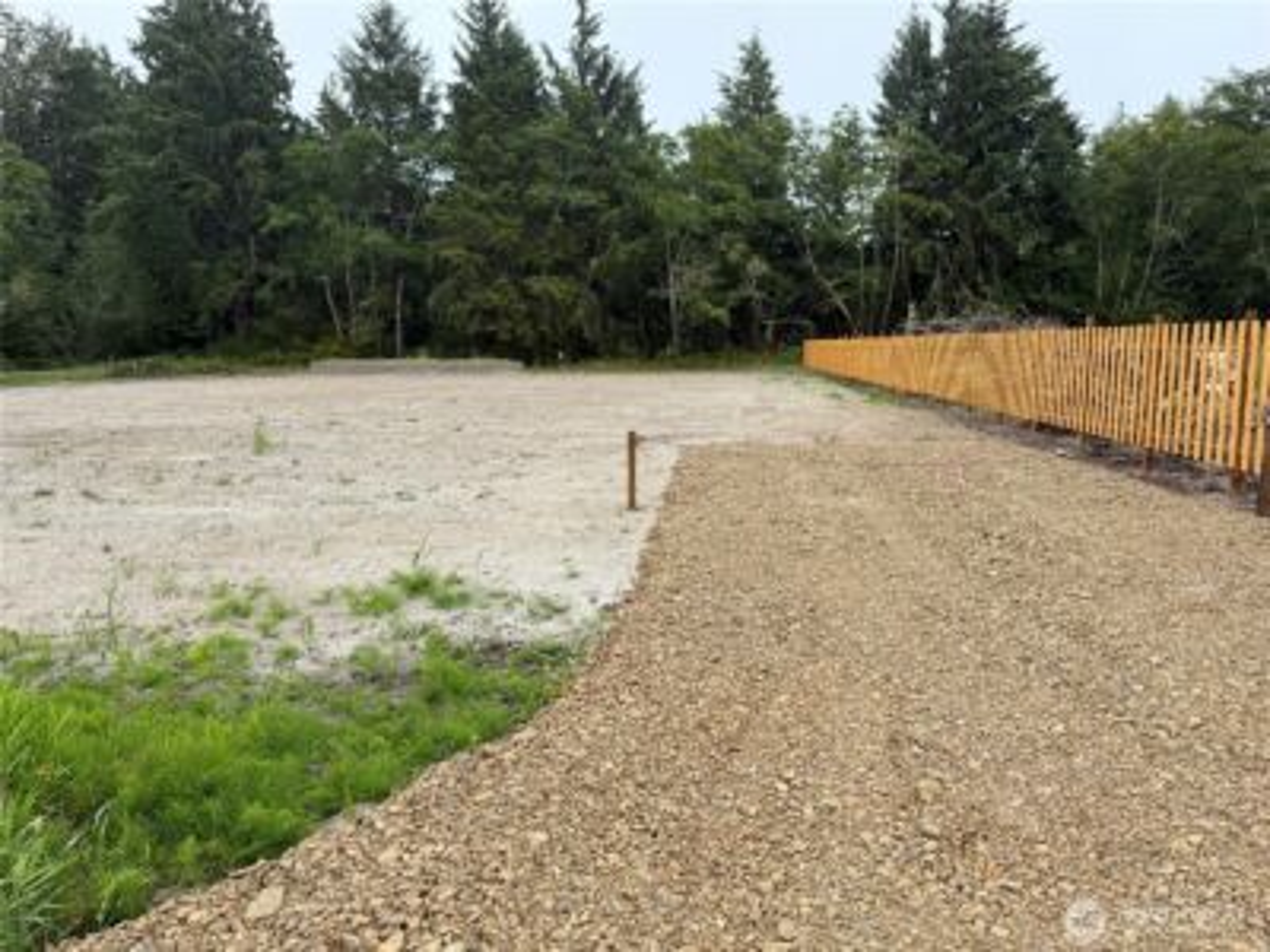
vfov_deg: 56.8
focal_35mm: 24
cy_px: 476
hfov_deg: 71.6
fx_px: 881
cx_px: 635
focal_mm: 6.76
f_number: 1.78
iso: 100
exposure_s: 1/1901
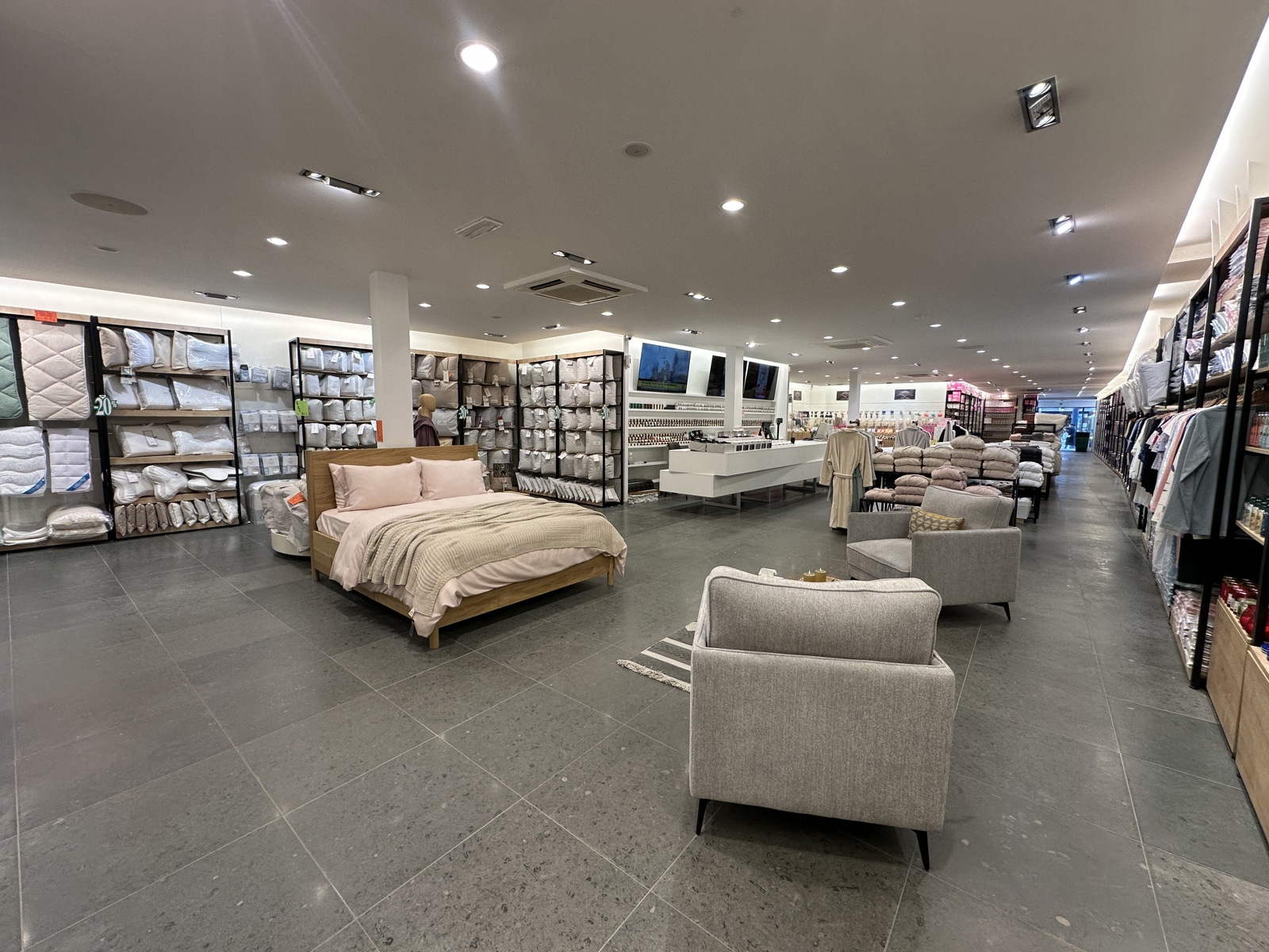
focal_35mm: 14
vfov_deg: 85.7
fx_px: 513
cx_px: 634
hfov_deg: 102.1
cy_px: 476
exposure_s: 1/100
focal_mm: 2.22
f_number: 2.2
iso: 125
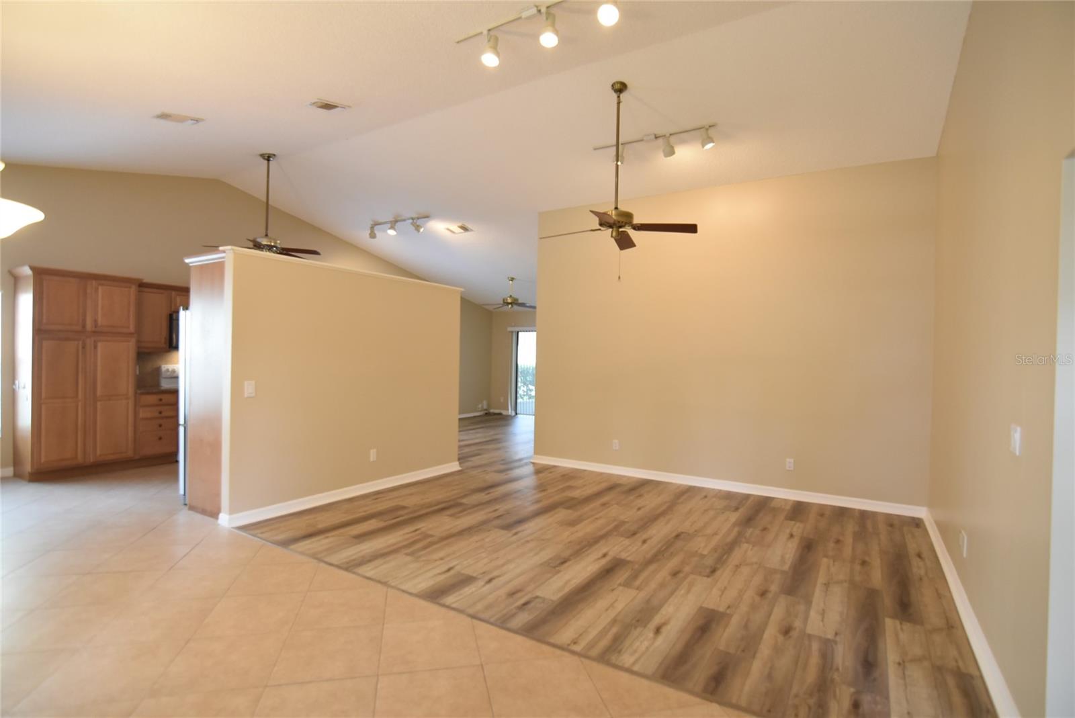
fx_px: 493
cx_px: 538
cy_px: 359
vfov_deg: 72.1
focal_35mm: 16
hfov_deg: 94.9
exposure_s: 1/60
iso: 800
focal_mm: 11
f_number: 2.8
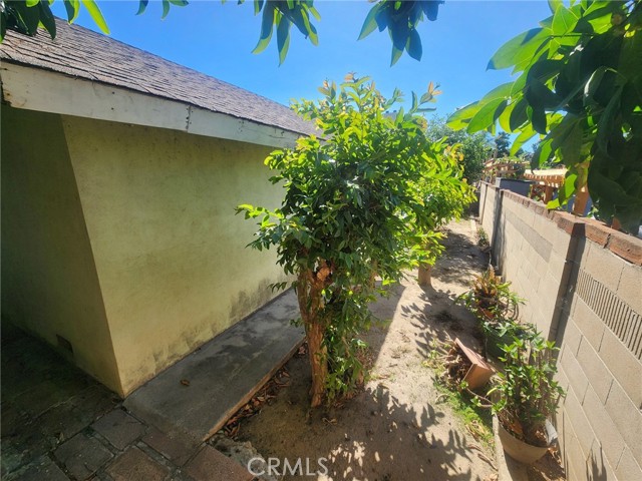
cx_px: 321
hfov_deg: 106.2
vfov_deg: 89.9
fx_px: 241
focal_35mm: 13
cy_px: 240
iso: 50
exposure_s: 1/781
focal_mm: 2.2
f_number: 2.2
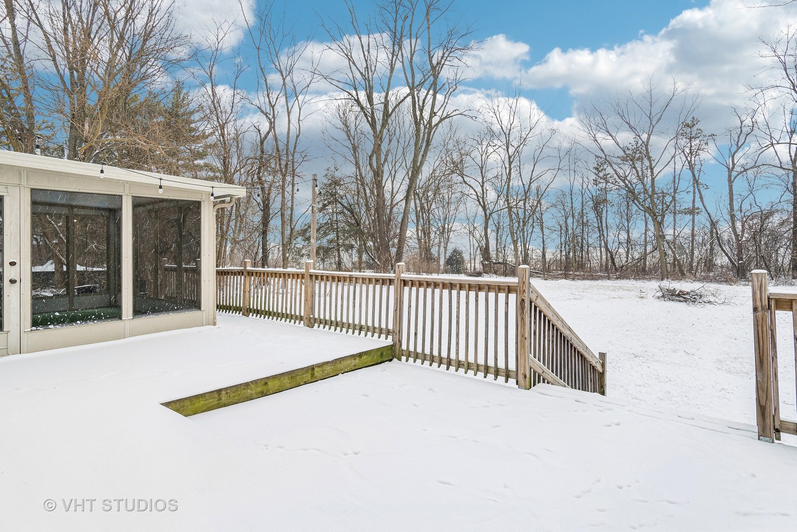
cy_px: 266
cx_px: 398
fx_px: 398
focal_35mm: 18
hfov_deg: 90.0
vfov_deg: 67.4
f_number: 8
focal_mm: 12
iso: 250
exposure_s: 1/125
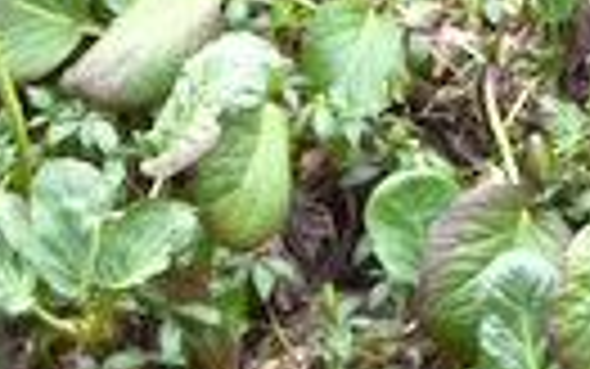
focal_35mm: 224
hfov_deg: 9.3
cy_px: -711
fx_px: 3603
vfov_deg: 5.5
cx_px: 676
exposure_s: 1/80
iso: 400
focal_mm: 24
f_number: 8
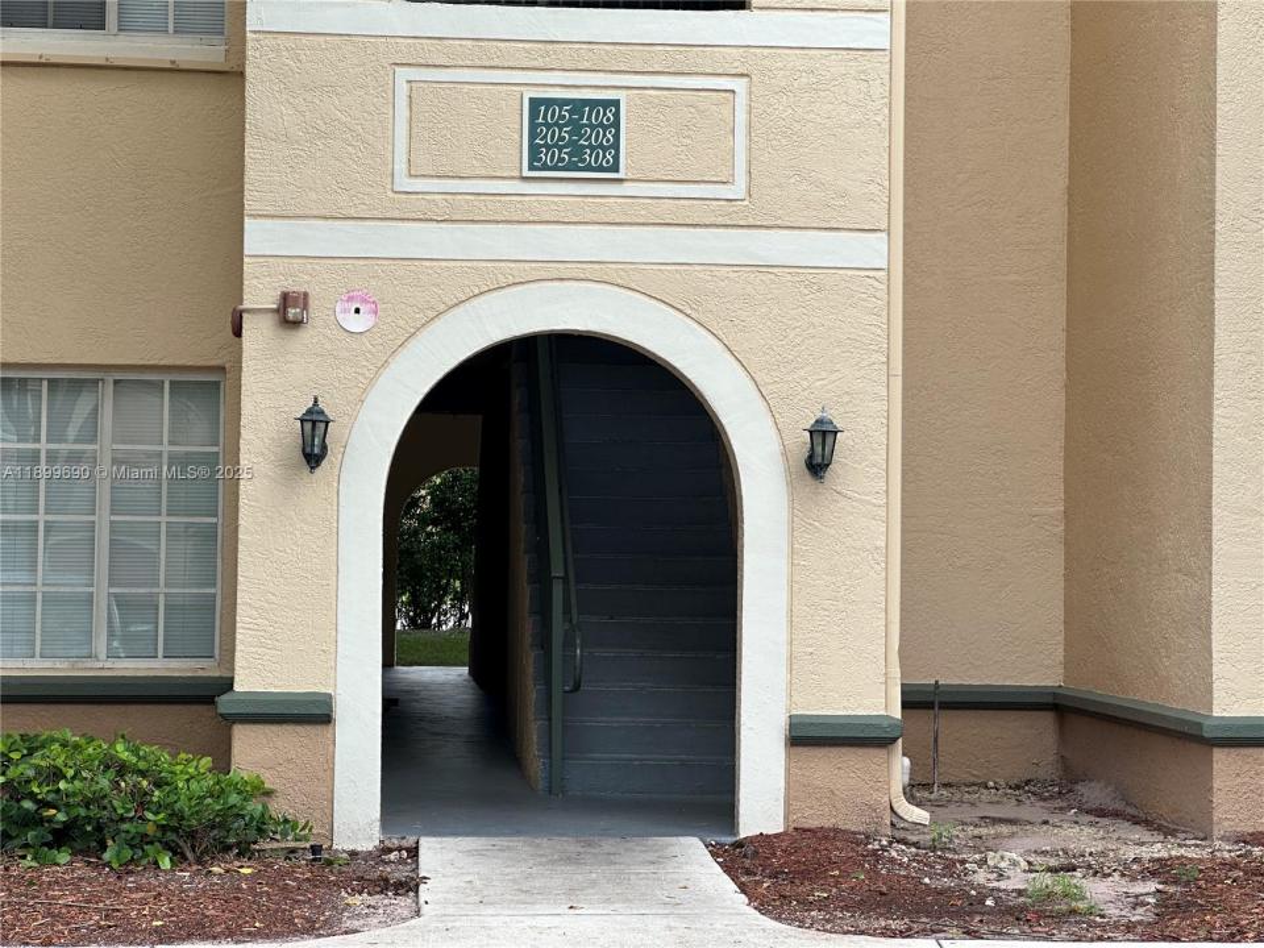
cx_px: 632
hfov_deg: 25.3
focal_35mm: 77
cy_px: 474
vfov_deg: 19.1
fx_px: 2812
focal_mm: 9
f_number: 2.8
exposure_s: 1/142
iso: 32
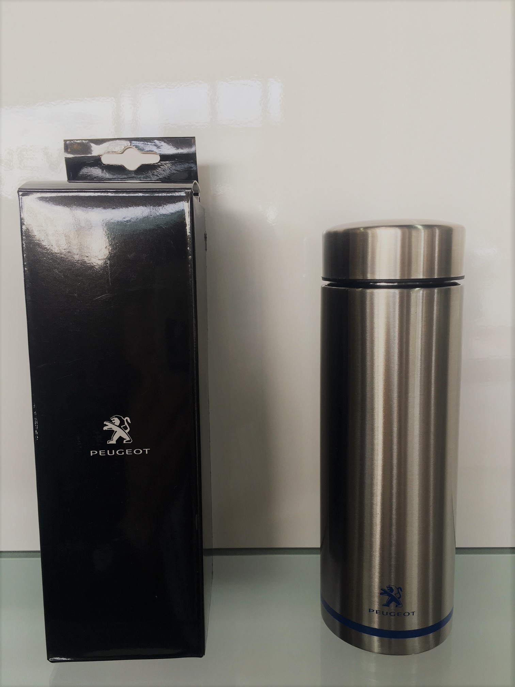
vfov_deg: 61.7
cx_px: 258
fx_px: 575
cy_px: 344
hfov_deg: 48.2
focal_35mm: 29
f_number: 2.2
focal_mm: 4.15
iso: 25
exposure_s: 1/40
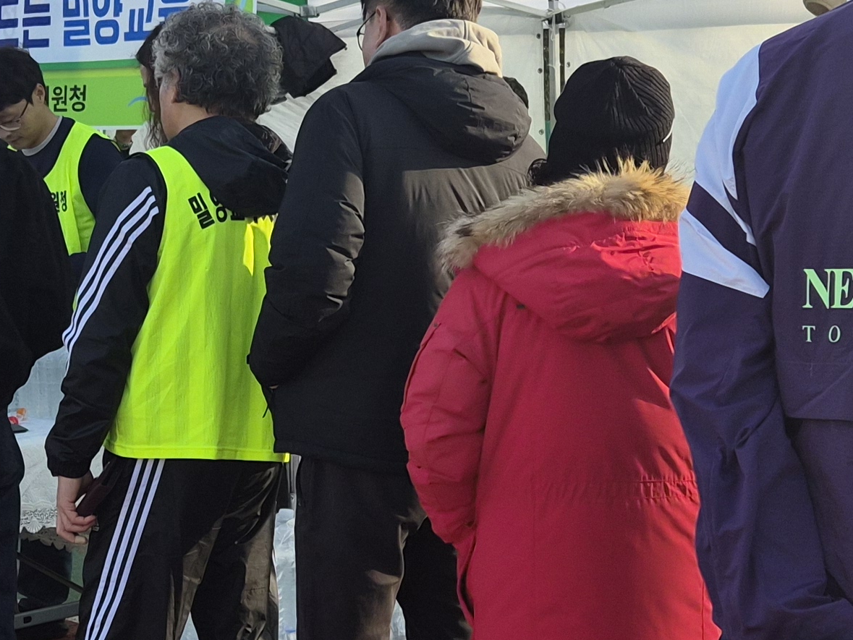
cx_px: 244
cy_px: 344
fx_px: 1923
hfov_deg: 24.8
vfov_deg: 18.9
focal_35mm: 78
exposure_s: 1/2112
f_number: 1.8
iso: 80
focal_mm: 5.4
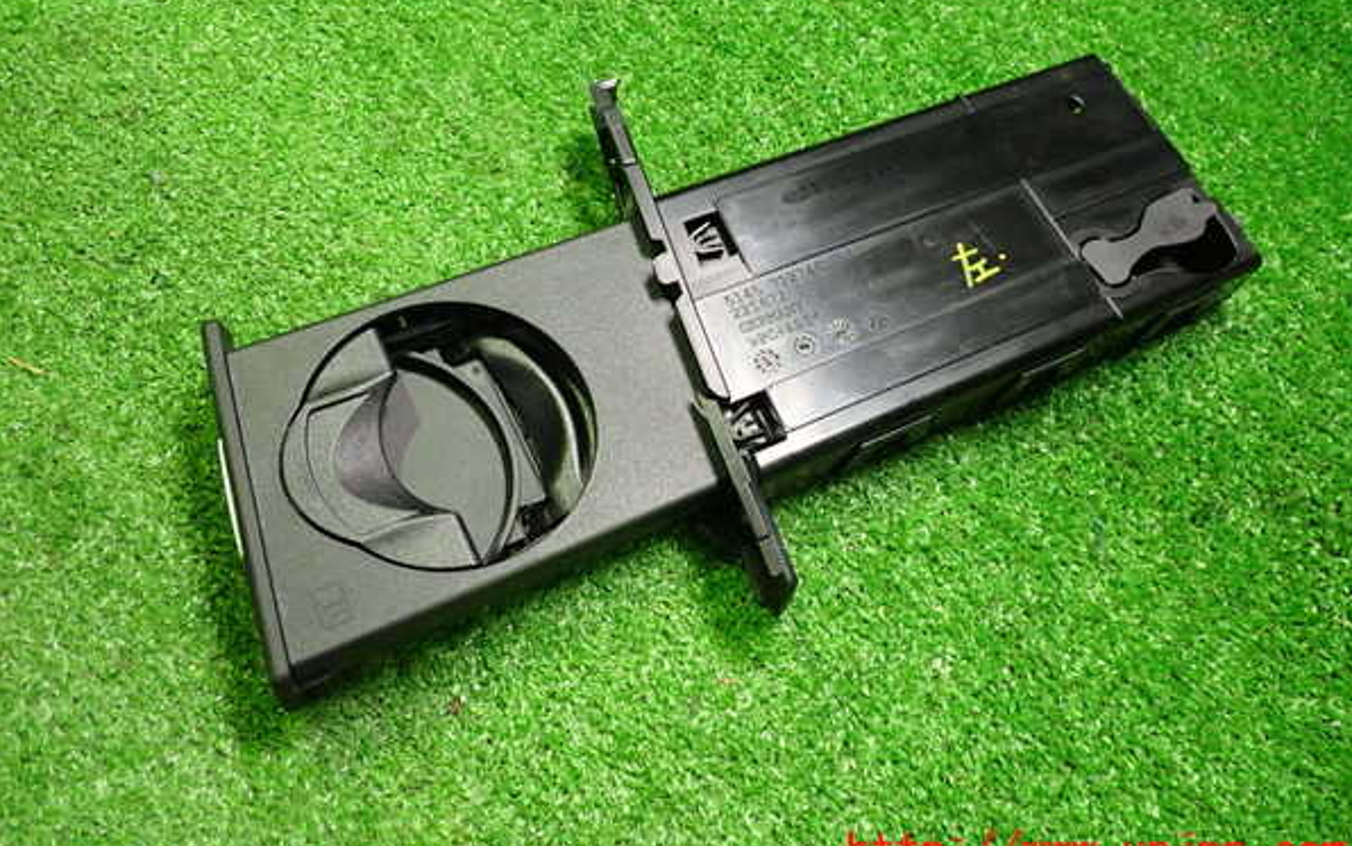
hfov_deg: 59.6
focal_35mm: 32
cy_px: 372
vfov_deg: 39.4
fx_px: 1180
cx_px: 678
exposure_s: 1/30
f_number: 2.3
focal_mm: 5.4
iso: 640
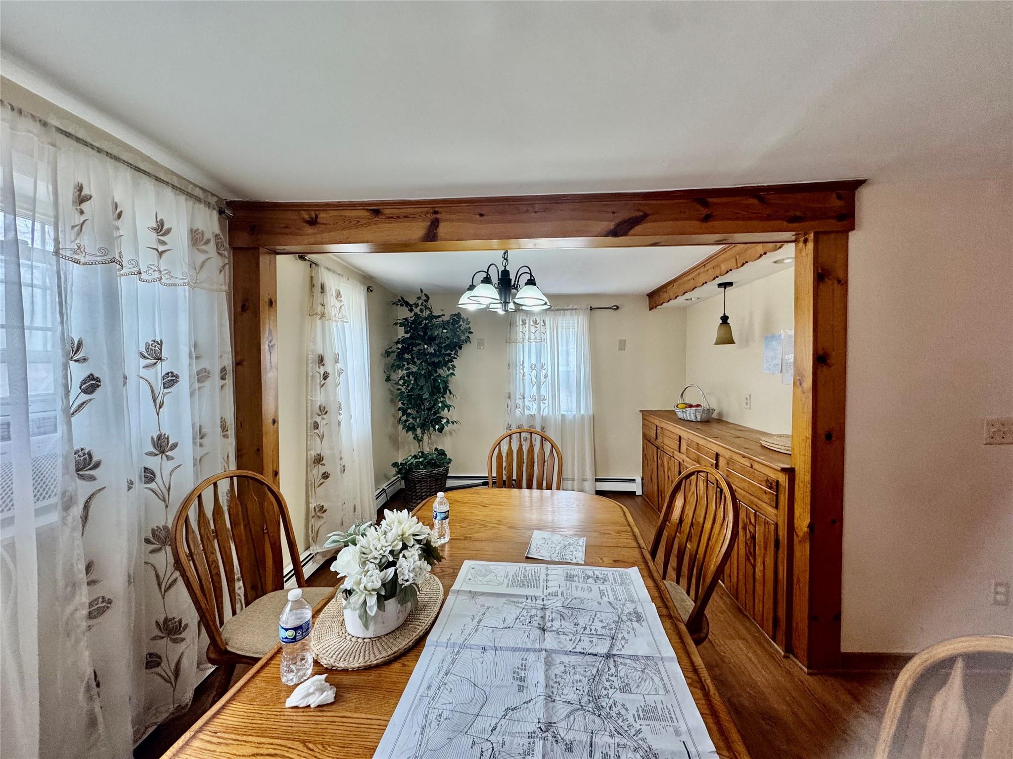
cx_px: 506
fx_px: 410
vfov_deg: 85.7
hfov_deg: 102.1
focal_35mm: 14
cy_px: 380
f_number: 2.2
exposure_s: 1/120
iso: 160
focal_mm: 2.22
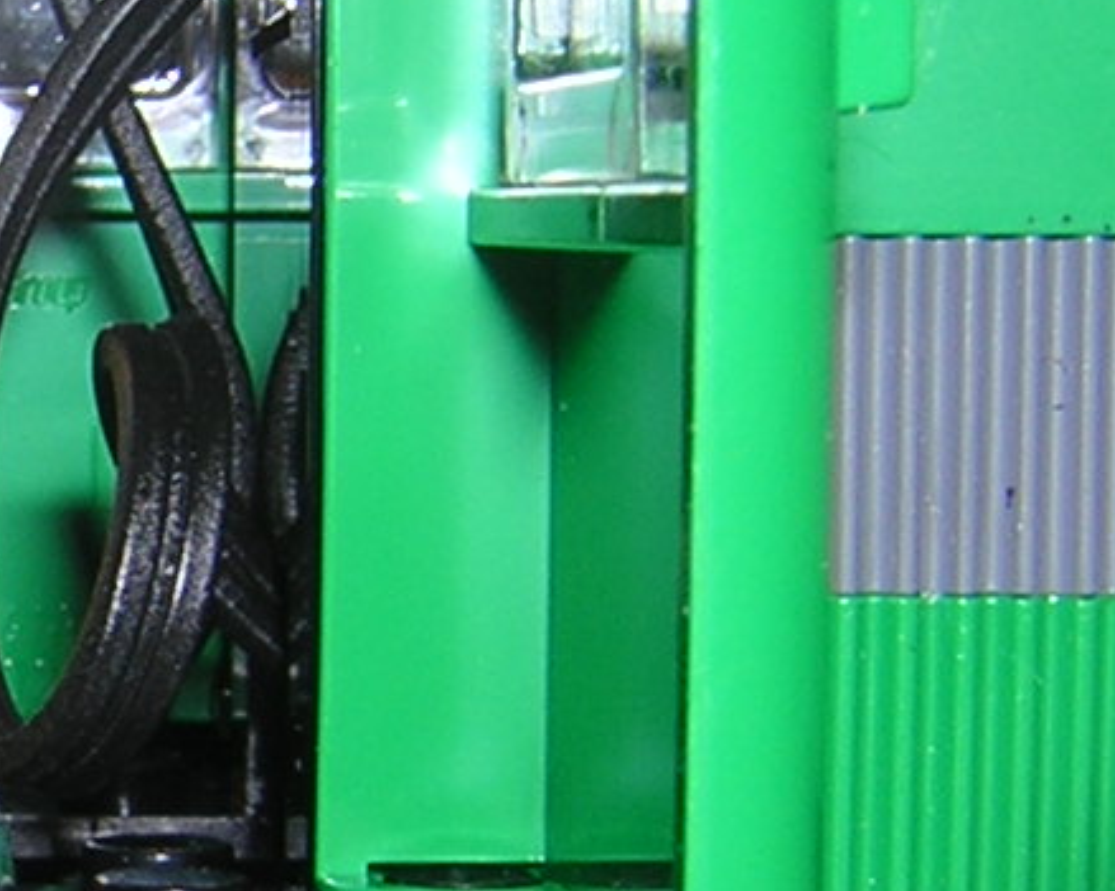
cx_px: -343
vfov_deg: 12.0
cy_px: 411
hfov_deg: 14.4
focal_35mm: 128
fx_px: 4223
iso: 100
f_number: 5.2
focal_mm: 4.7
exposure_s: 1/60.1
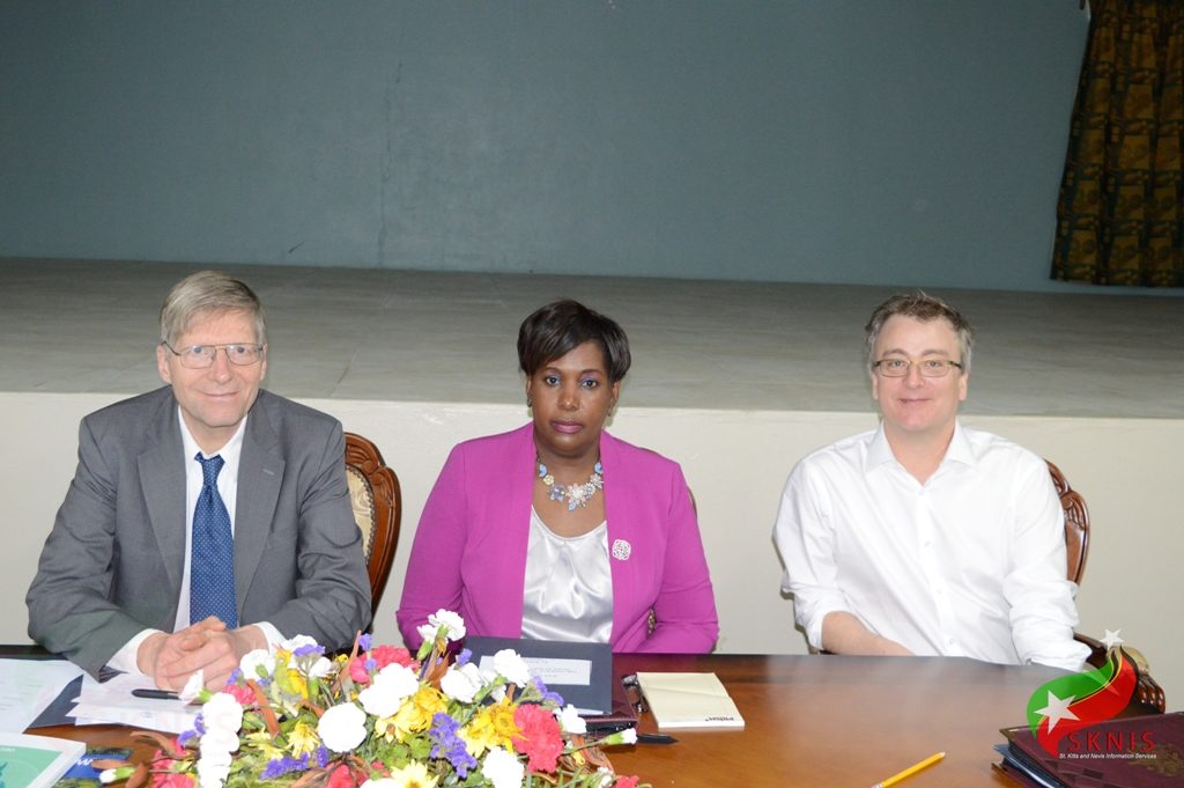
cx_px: 592
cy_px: 394
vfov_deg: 34.2
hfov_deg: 49.6
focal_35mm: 39
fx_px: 1282
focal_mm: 26
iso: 1600
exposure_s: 1/50
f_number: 5.6
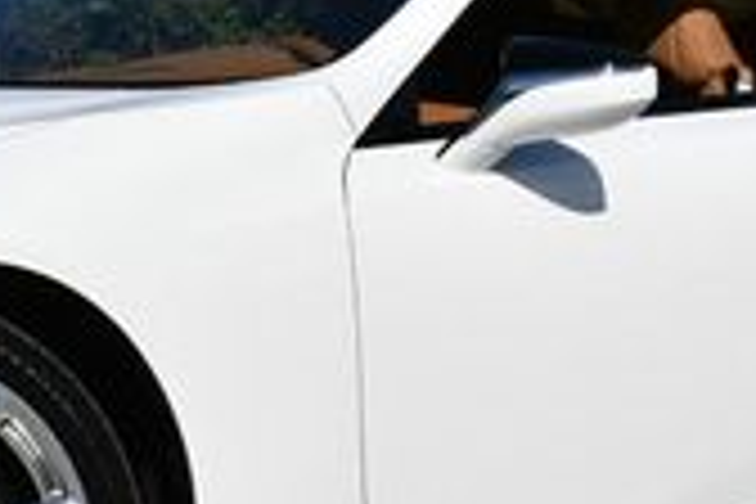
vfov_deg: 6.9
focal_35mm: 198
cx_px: 81
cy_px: 76
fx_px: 4158
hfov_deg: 10.3
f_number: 10
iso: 100
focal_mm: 26
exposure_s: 1/400
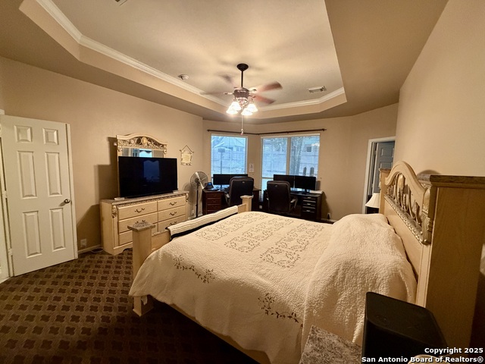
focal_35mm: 14
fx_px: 196
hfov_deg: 102.1
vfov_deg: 85.7
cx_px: 242
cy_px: 182
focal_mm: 2.22
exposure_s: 1/60
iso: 500
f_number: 2.2
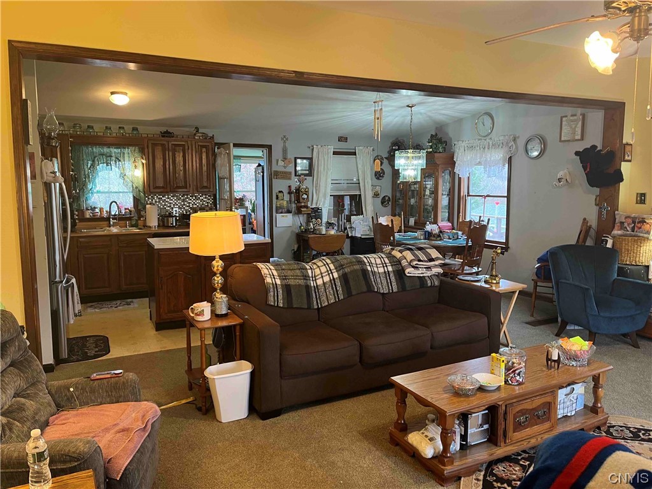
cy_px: 244
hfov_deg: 67.3
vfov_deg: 53.1
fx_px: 490
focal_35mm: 26
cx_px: 326
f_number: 1.6
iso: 125
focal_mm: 5.1
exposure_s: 1/60
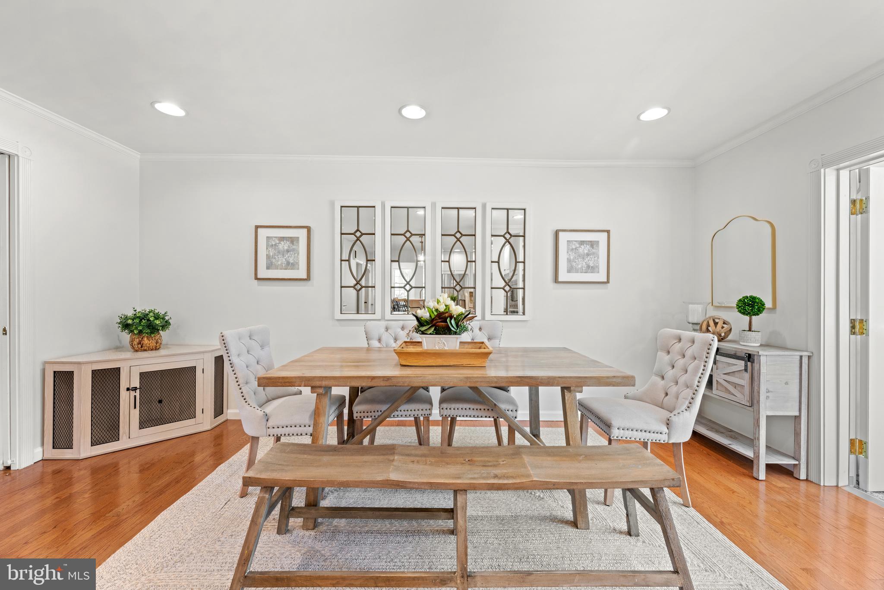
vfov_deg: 81.2
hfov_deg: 104.3
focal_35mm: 14
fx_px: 344
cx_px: 442
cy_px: 295
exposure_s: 1/2.5
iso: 200
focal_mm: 14
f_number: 8
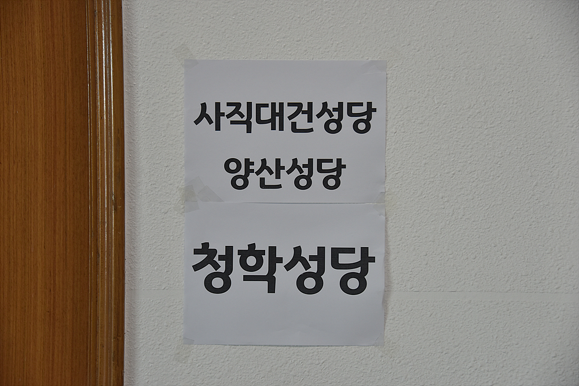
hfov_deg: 22.6
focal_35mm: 90
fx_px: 1448
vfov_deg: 15.2
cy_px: 193
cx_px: 290
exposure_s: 1/125
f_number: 5.6
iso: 500
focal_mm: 90
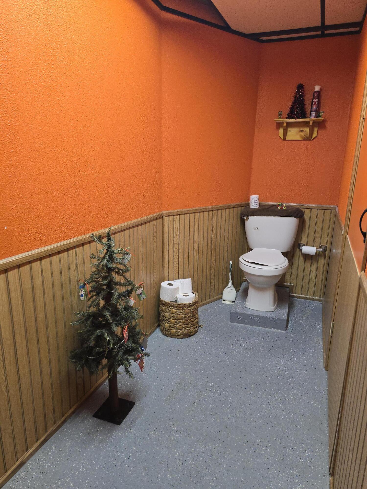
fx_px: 325
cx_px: 184
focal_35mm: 23
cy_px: 244
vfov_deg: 73.9
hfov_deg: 58.9
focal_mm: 6.3
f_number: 1.7
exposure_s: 1/120
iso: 320
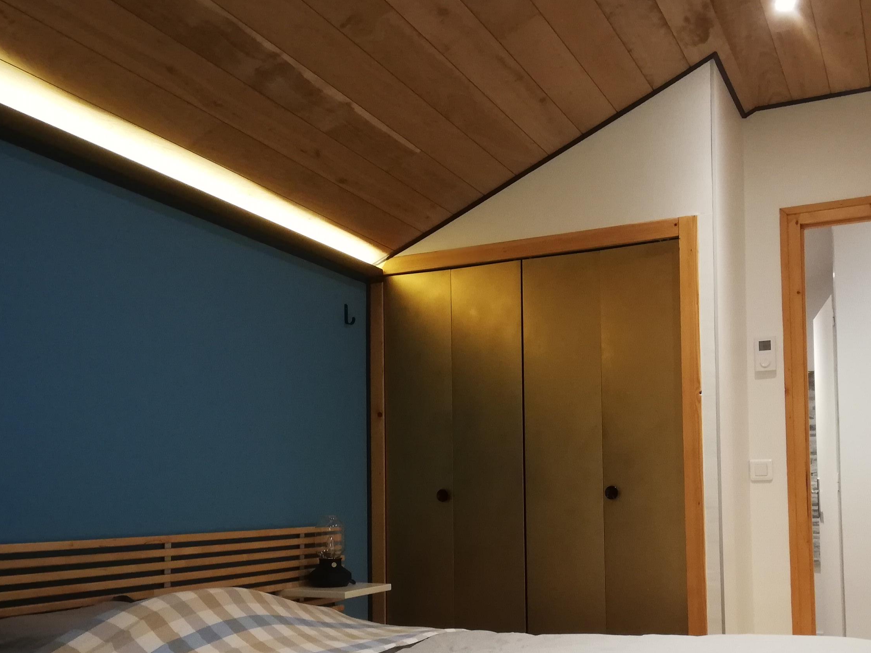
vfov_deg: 37.2
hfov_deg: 48.9
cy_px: 456
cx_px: 479
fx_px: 956
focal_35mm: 38
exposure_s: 1/33.3
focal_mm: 3.81
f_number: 4
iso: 250
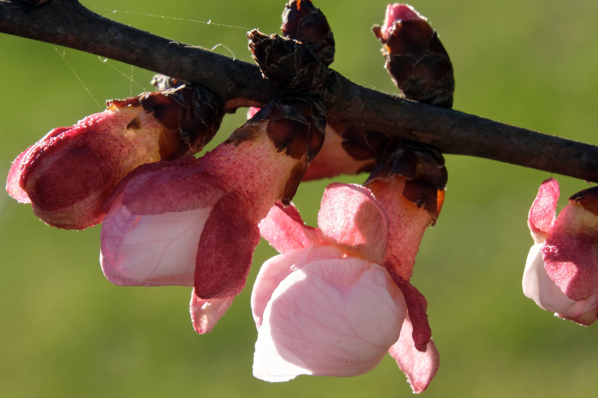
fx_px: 3372
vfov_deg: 6.8
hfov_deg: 10.1
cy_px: 199
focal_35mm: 203
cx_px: 299
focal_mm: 135
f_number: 22
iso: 160
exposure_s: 1/14
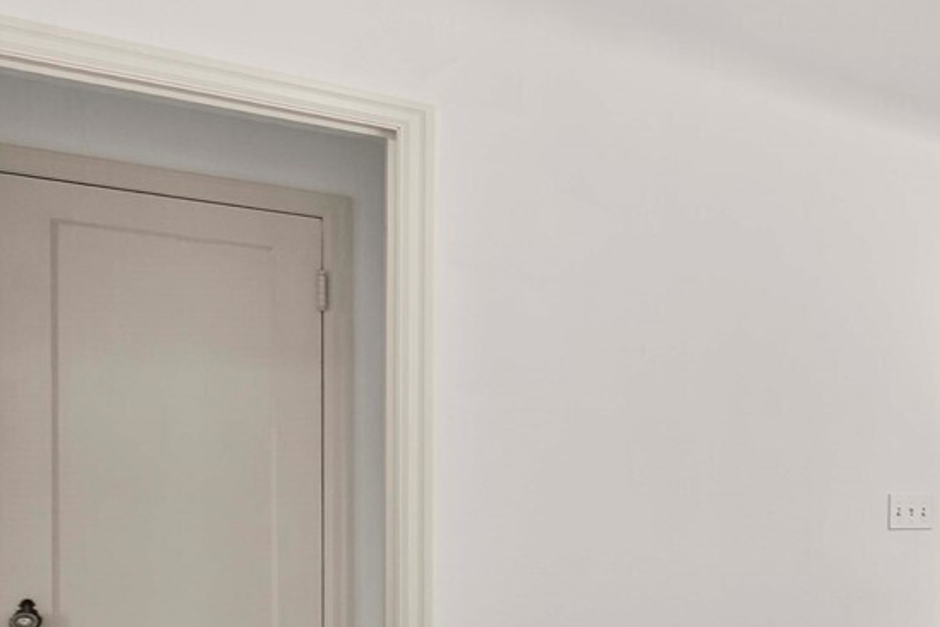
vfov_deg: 34.8
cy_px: 503
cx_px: 1173
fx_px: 966
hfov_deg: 37.0
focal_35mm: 37
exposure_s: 1/30
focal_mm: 12
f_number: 7.1
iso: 640
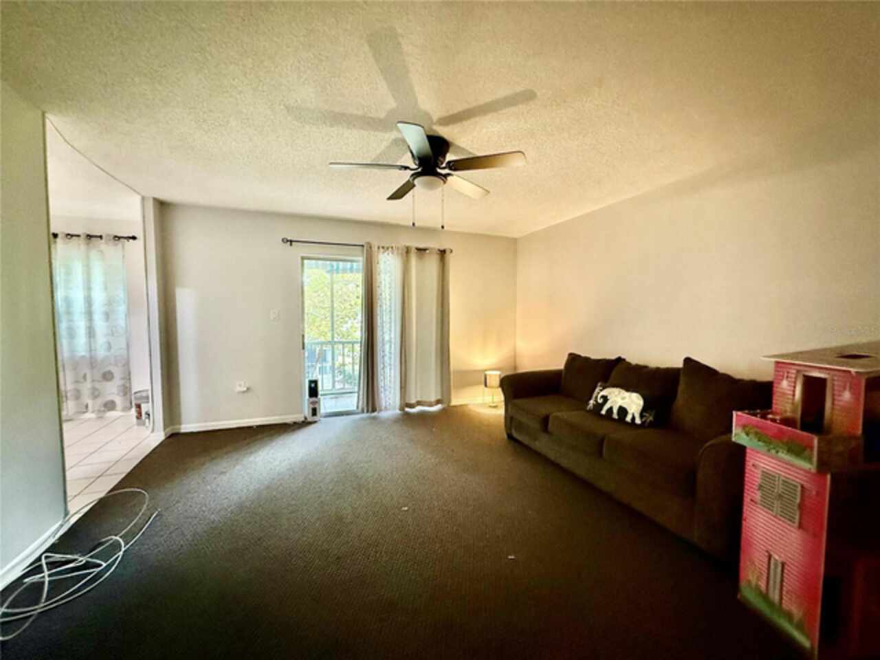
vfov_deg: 85.7
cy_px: 330
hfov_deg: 102.1
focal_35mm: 14
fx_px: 356
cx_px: 440
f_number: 2.2
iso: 640
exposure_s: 1/60
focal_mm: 2.22
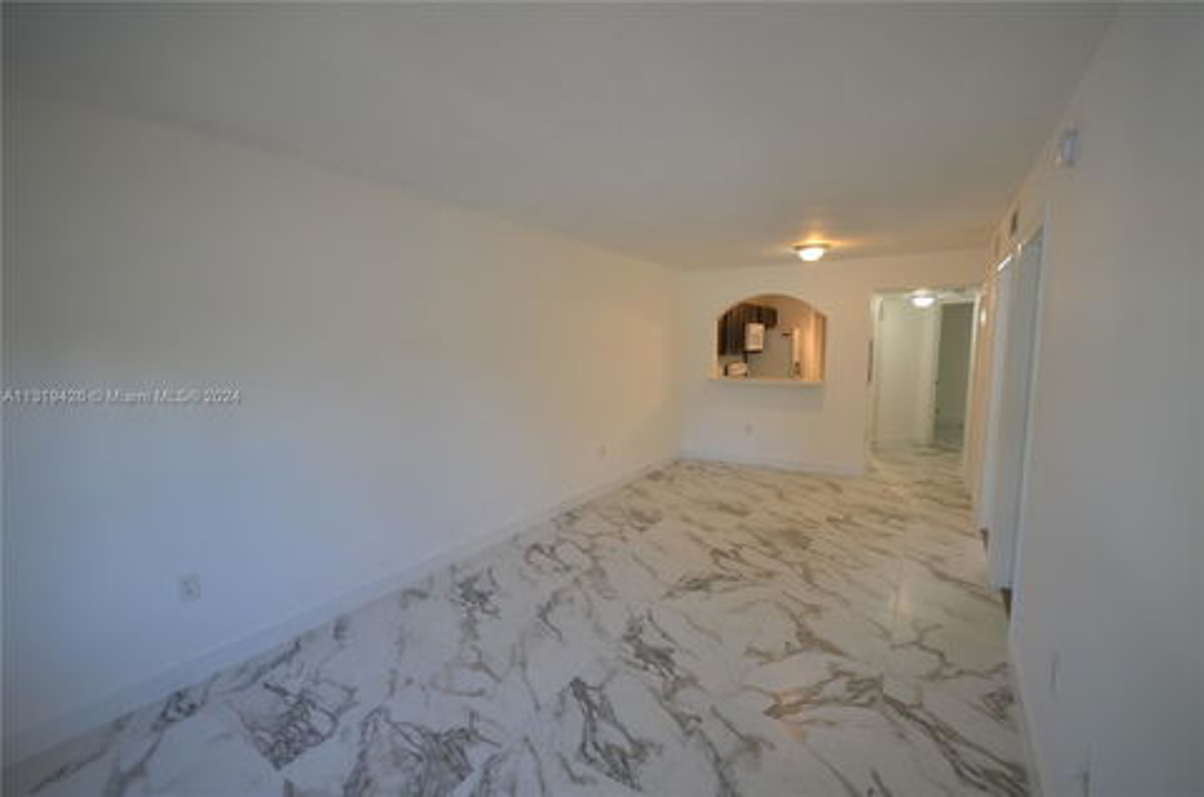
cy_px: 398
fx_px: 501
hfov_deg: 100.5
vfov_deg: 77.1
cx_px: 602
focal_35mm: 15
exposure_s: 1/80
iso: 400
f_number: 4
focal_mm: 10
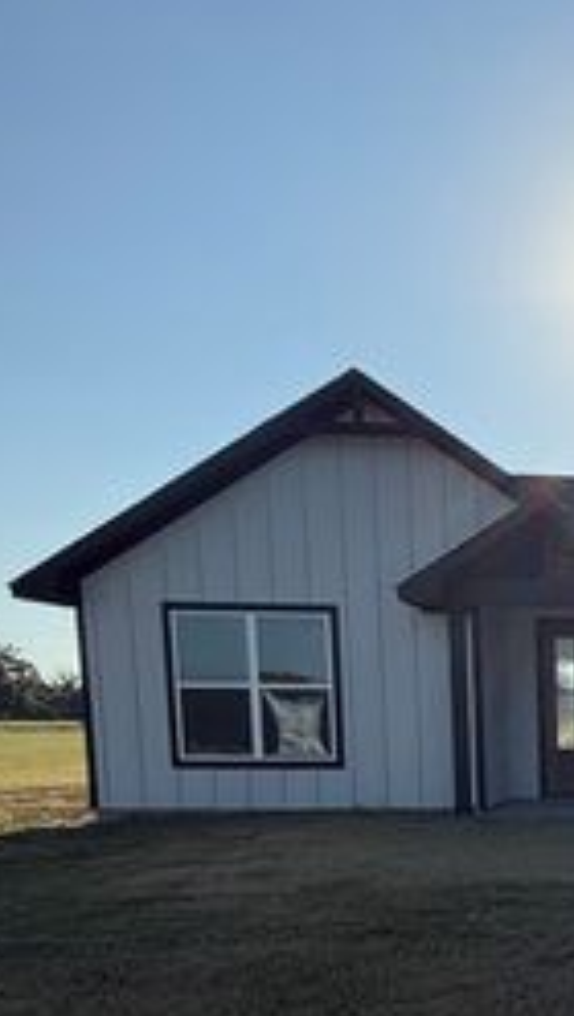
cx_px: 865
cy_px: 858
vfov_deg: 45.9
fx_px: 1106
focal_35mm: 41
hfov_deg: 23.3
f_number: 2.2
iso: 80
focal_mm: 2.22
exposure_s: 1/3891
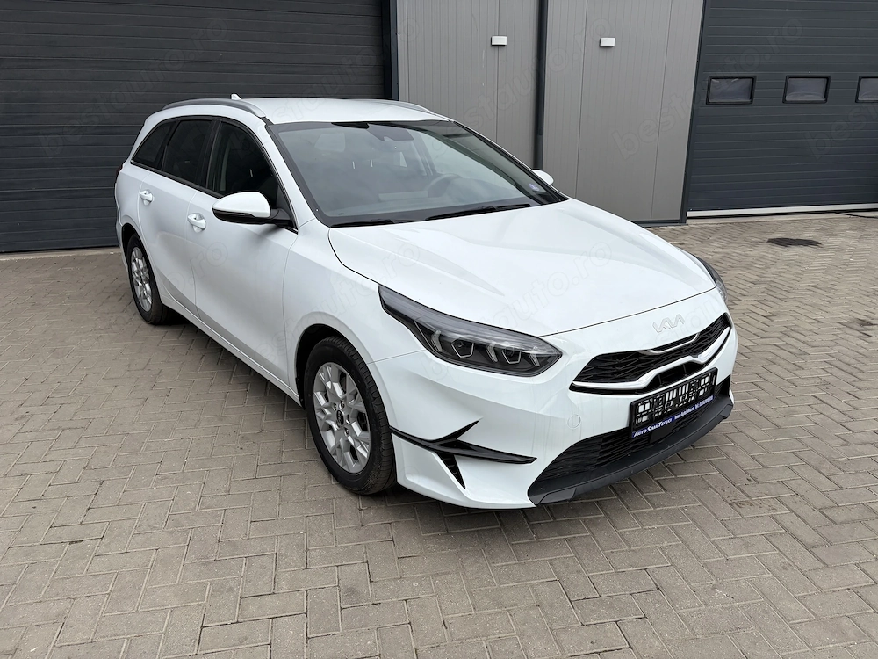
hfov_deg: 67.3
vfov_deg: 53.1
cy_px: 330
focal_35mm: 26
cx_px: 439
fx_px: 659
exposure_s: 1/3831
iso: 50
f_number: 1.6
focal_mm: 5.96
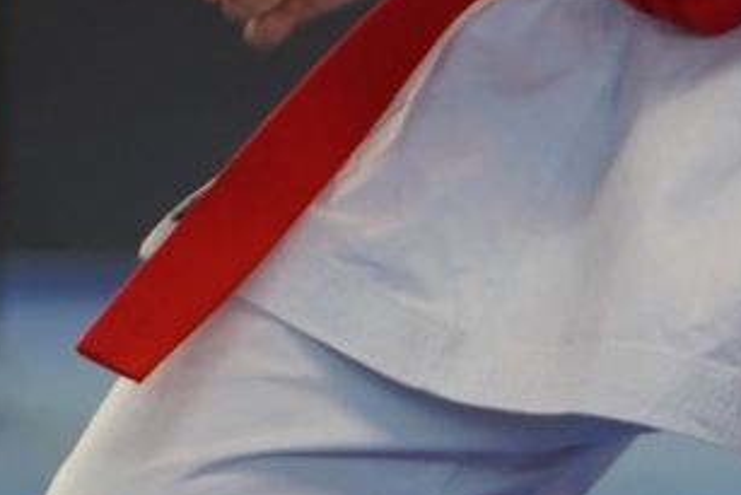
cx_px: -396
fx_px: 19913
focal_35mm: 967
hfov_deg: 2.1
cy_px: -572
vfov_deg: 1.4
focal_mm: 165
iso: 1250
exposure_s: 1/500
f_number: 2.8
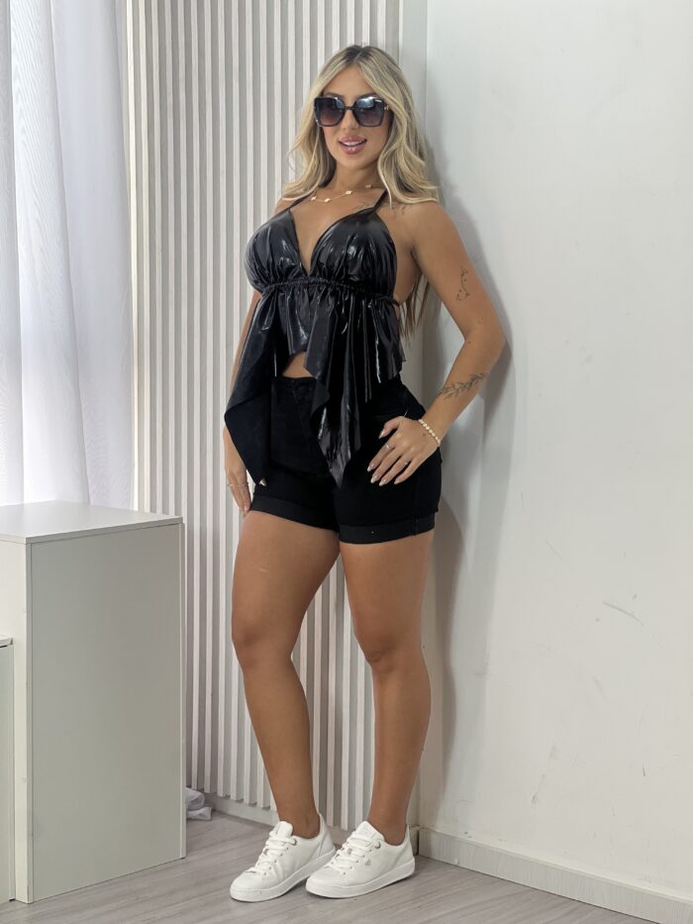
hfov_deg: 19.1
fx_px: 2055
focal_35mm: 77
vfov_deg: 25.3
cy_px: 462
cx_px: 346
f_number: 2.8
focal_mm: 9
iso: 80
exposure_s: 1/120
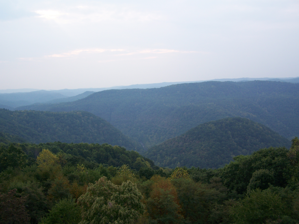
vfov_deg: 37.7
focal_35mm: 38
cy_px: 112
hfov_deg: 49.0
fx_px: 328
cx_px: 150
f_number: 2.8
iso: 80
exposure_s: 1/250
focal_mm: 6.3
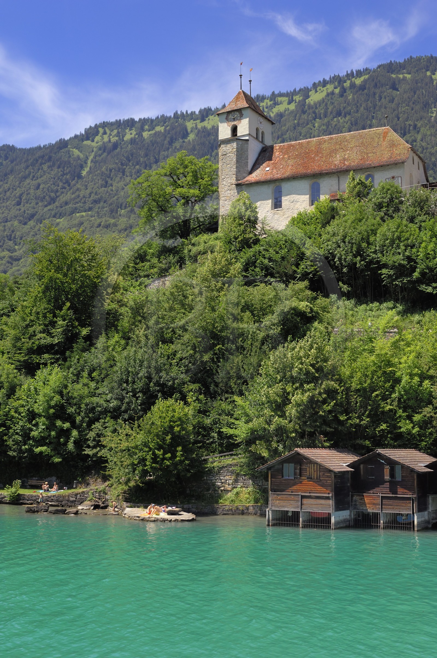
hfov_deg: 28.9
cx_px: 218
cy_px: 329
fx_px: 849
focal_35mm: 46
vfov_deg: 42.4
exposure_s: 1/160
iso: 100
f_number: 7.1
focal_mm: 31
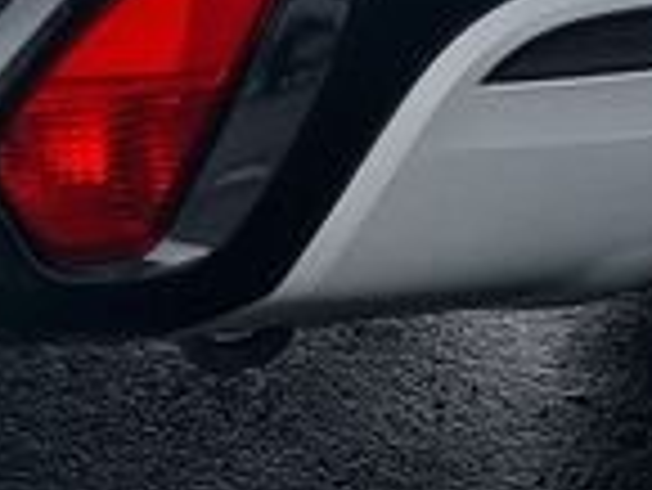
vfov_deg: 7.4
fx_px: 3450
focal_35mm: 183
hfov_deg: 10.7
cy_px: -823
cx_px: 0
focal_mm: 5.4
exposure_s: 1/408
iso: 50
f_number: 1.8
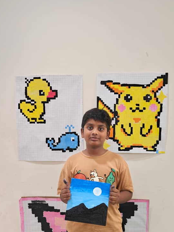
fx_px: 201
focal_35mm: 30
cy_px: 136
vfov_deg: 59.6
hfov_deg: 46.7
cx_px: 94
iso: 640
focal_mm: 5.59
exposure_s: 1/50
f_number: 1.8
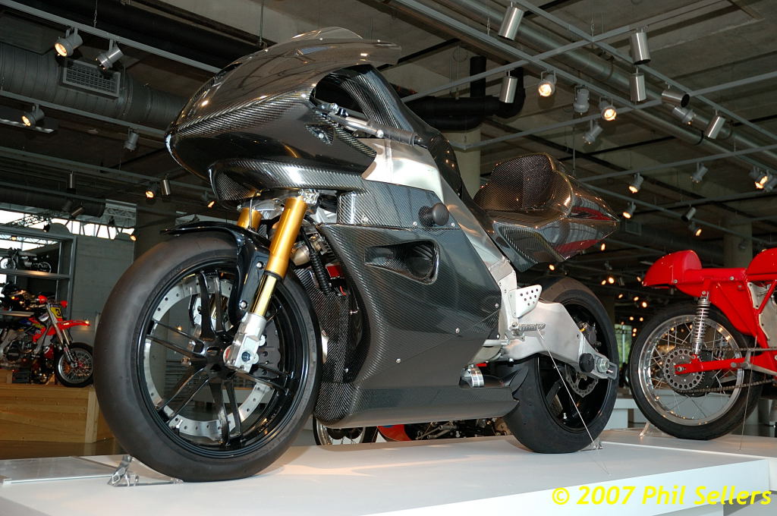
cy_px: 258
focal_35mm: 38
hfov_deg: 51.3
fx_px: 808
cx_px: 388
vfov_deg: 35.4
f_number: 3.8
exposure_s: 1/125
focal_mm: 25
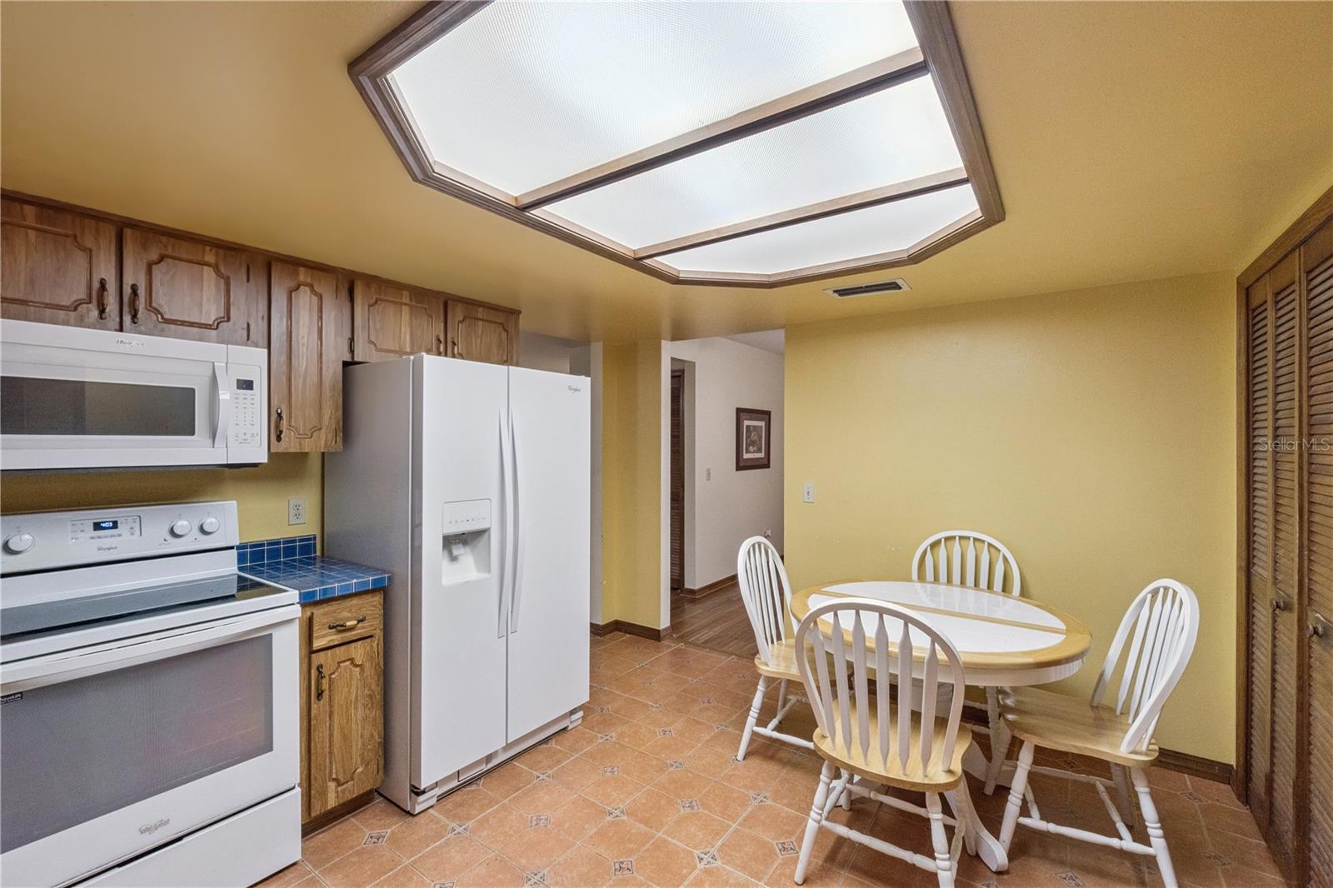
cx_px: 666
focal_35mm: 15
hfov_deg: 100.4
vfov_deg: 77.3
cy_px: 444
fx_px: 555
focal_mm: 10
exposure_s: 1/30
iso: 1600
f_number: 11
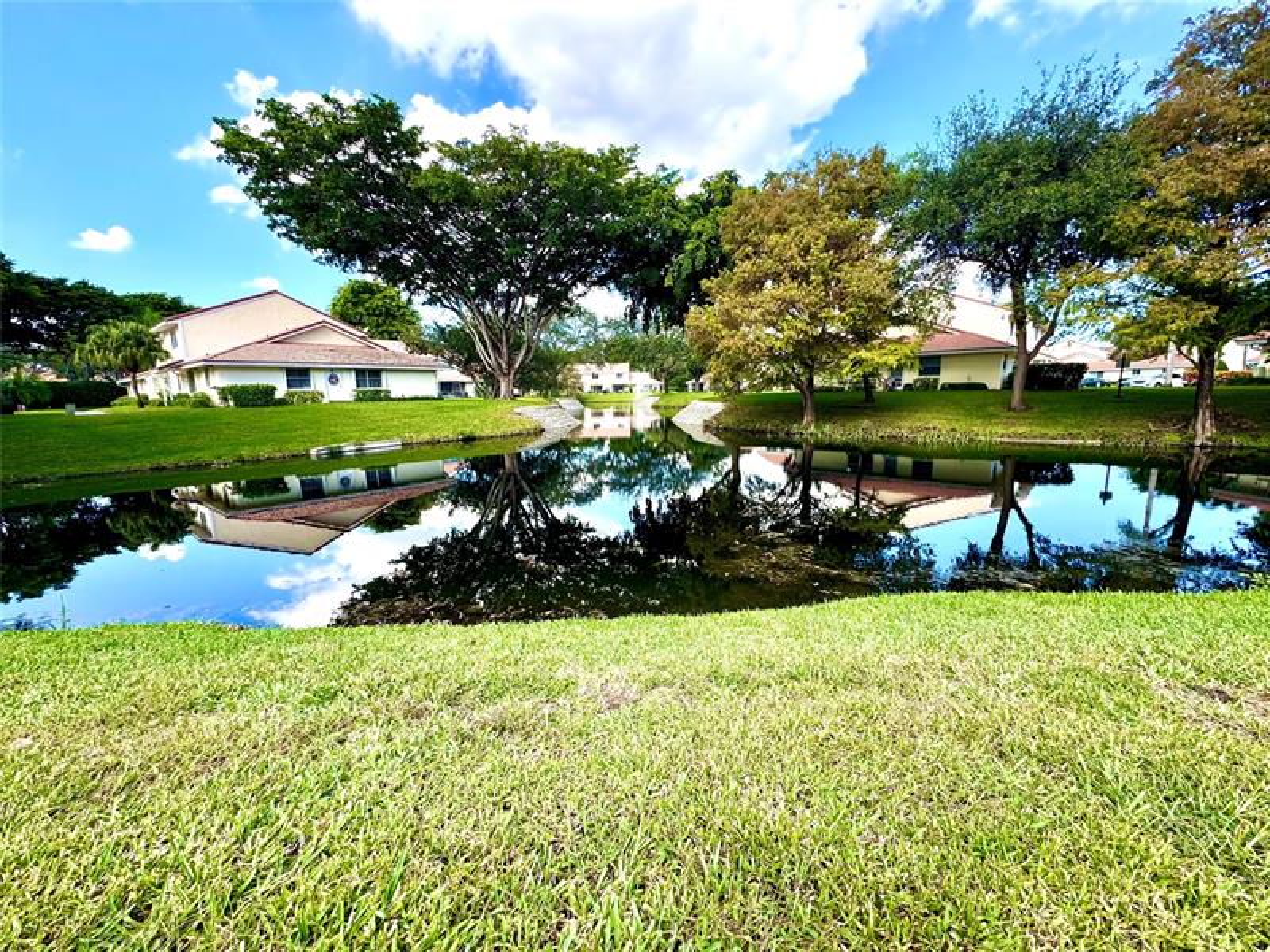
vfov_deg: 85.7
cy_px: 476
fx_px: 514
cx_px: 635
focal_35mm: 14
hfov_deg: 102.1
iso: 40
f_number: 2.2
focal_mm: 2.22
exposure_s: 1/515
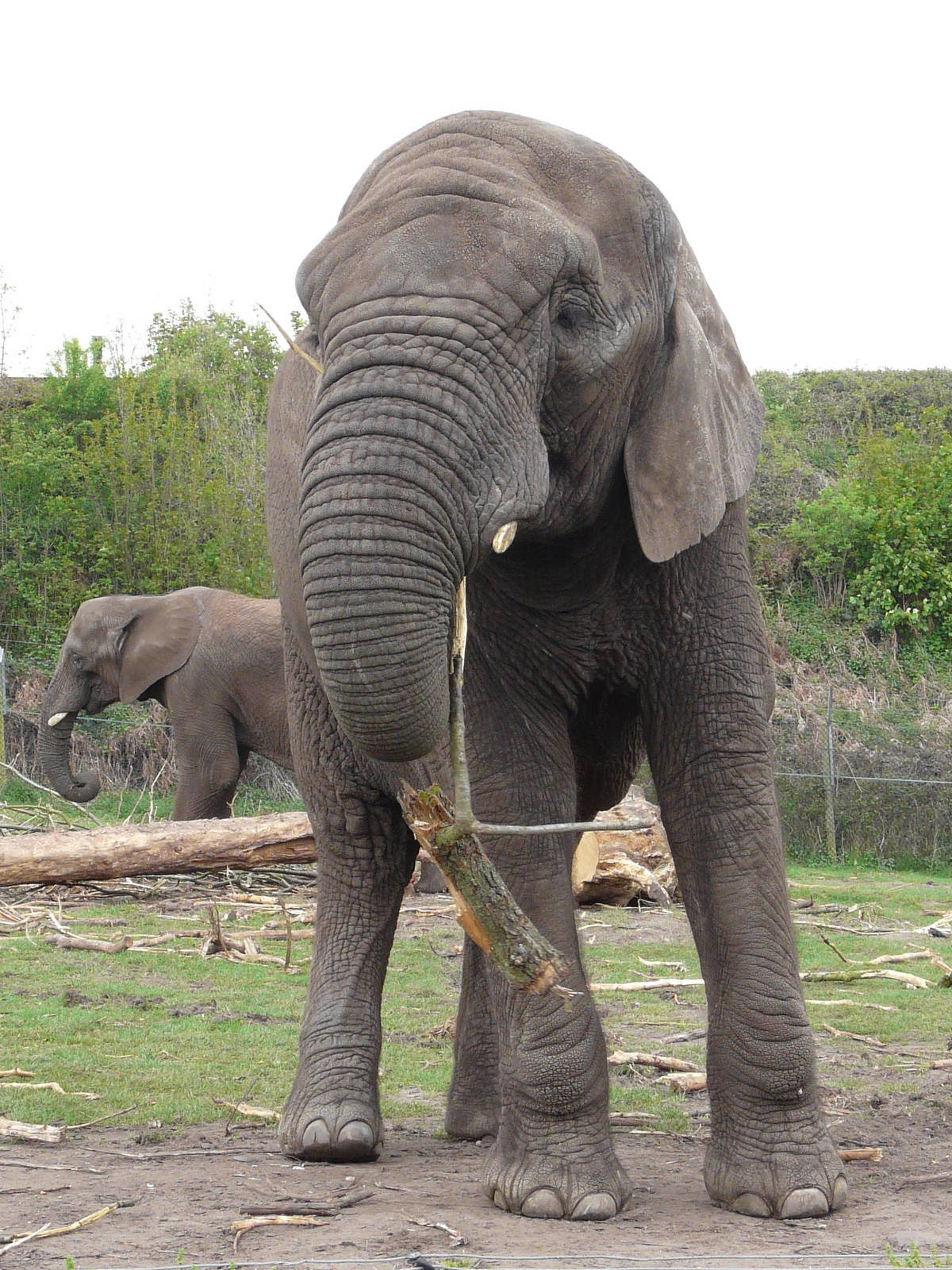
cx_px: 476
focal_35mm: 92
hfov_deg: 16.1
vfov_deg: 21.3
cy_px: 635
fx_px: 3374
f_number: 4
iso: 100
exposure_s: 1/125
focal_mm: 9.5
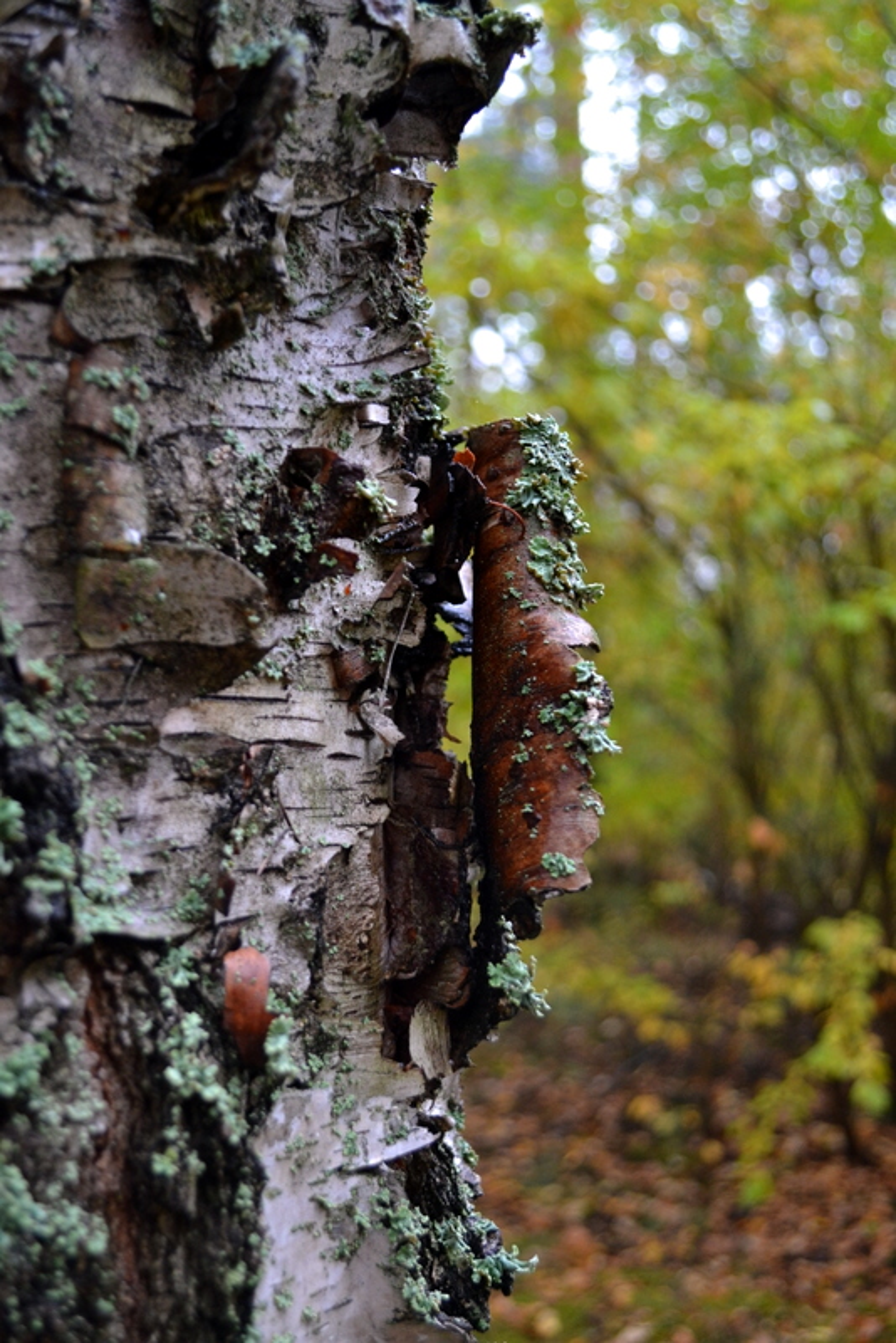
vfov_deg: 49.5
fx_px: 1455
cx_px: 448
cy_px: 672
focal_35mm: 39
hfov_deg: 34.2
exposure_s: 1/50
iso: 800
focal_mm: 26
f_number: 4.2
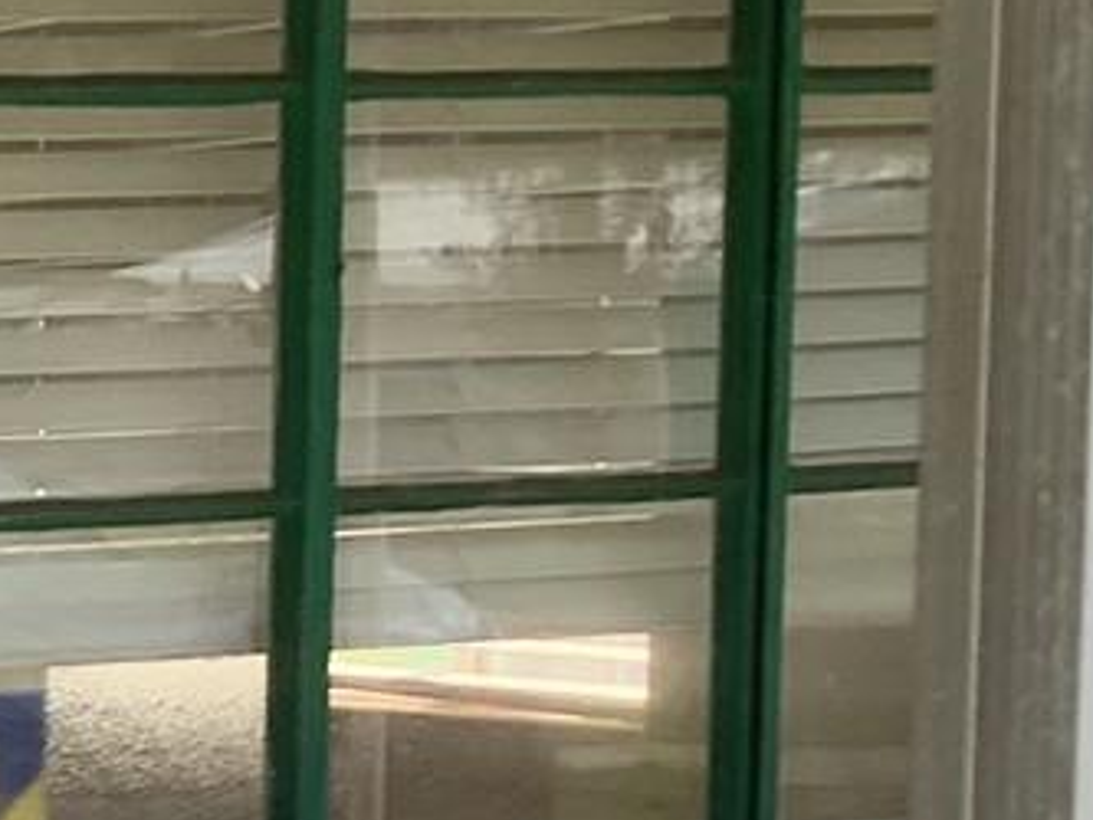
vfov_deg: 9.8
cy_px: 1109
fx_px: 4706
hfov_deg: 11.6
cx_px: -1274
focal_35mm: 149
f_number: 2.4
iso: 25
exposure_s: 1/122
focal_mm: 3.3
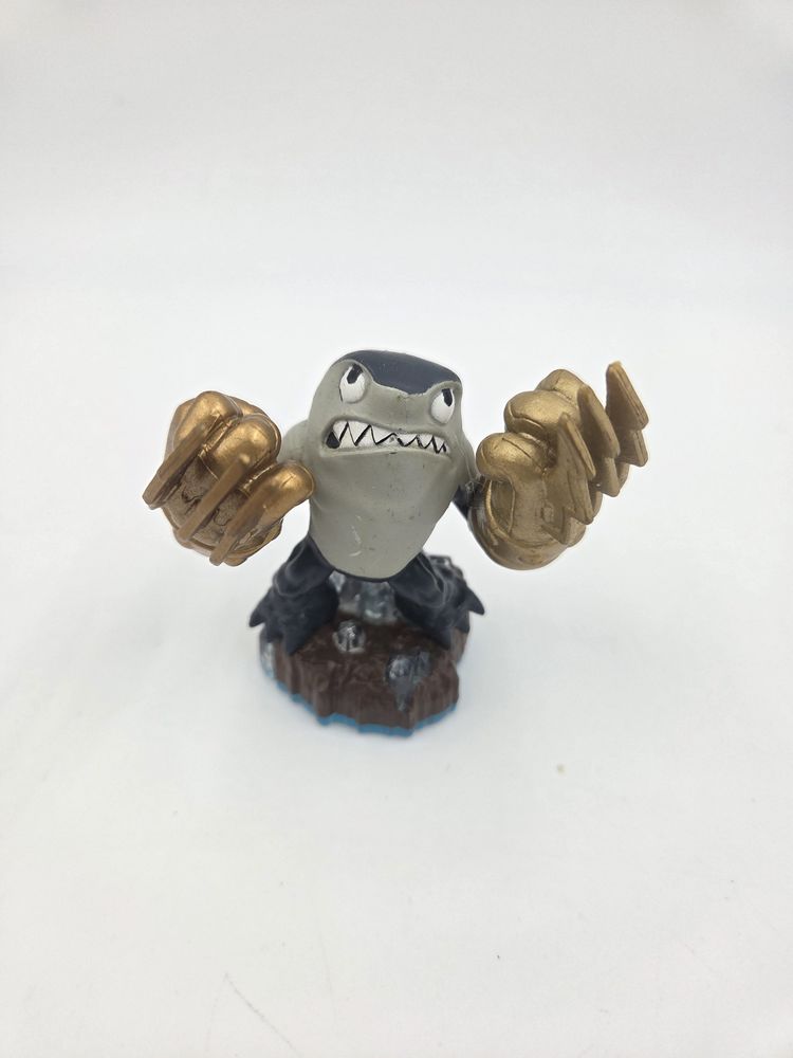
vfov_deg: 73.9
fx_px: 703
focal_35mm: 23
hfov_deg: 58.9
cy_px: 529
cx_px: 396
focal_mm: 5.4
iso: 50
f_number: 1.8
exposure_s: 1/180
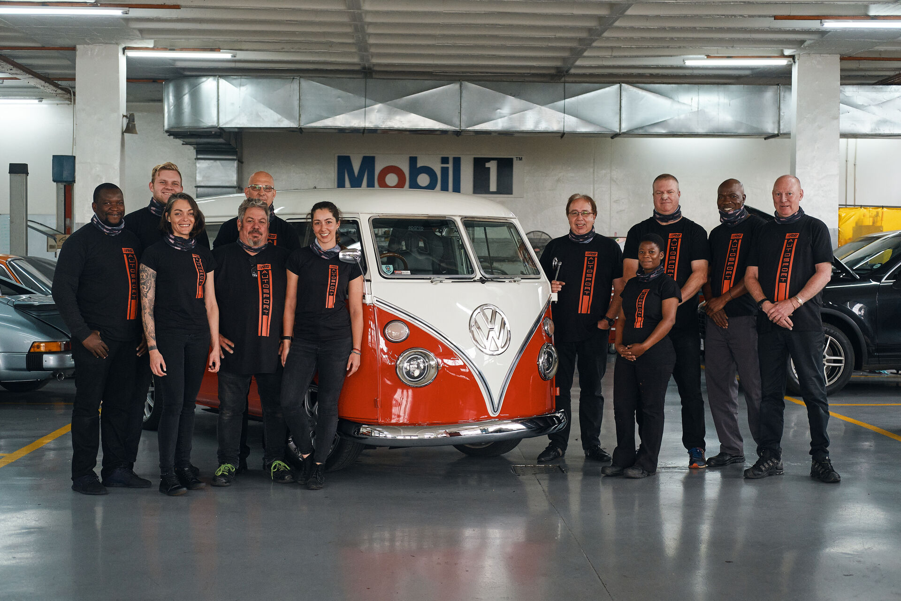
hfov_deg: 37.5
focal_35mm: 53
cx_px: 450
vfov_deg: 25.5
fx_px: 1326
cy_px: 300
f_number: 3.2
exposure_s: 1/100
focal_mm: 35
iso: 1600
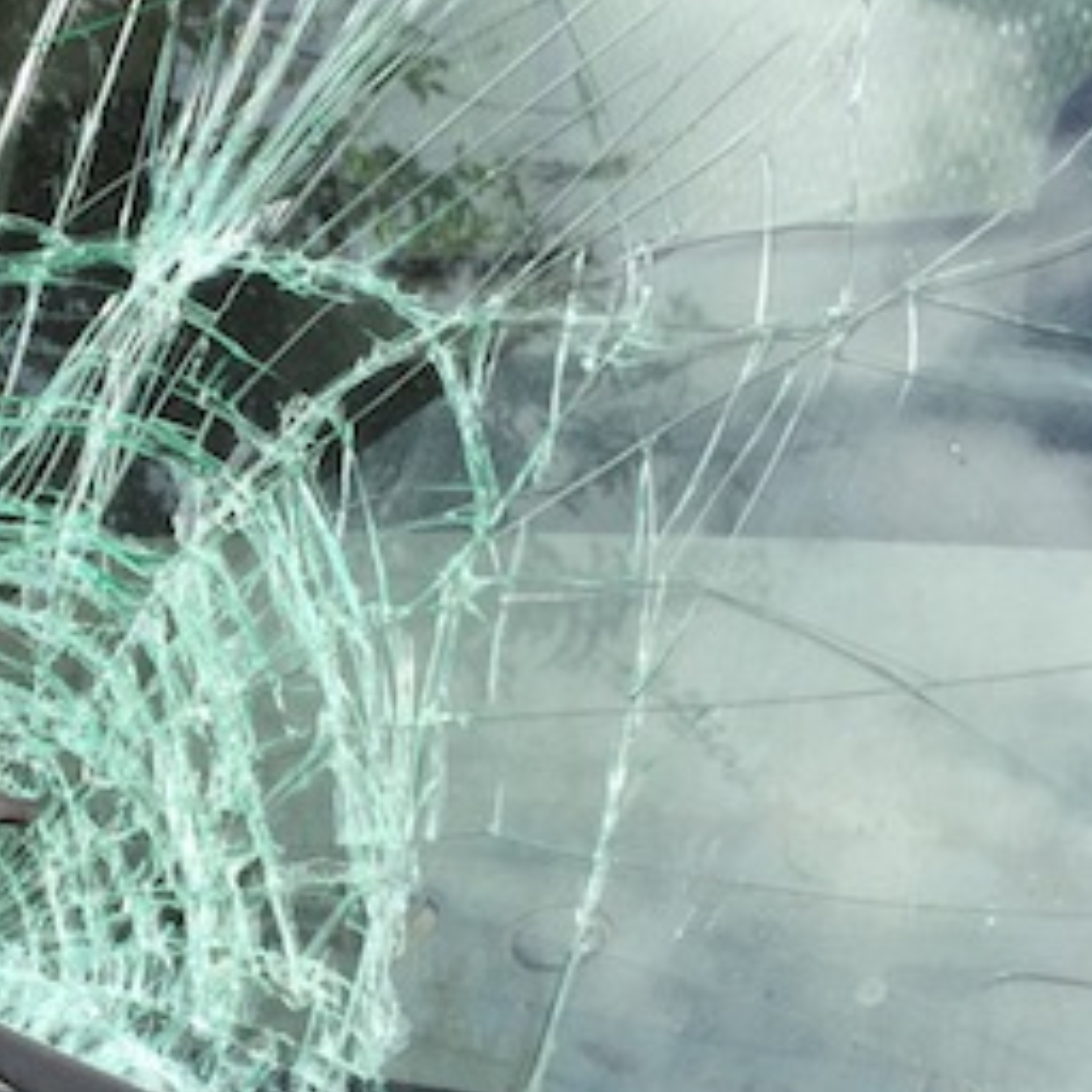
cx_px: 158
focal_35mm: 60
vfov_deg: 28.6
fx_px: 2141
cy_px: 606
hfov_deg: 27.8
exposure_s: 1/1236
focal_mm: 4.15
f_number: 2.2
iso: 32
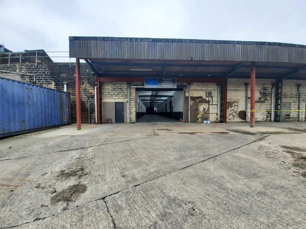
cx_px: 153
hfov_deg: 106.2
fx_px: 115
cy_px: 114
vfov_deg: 89.9
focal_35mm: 13
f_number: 2.2
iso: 40
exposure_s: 1/222
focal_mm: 1.74
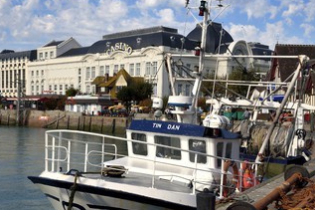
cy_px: 132
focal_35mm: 53
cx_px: 154
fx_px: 463
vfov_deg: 25.4
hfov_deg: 37.5
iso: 200
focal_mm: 40
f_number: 13
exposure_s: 1/250
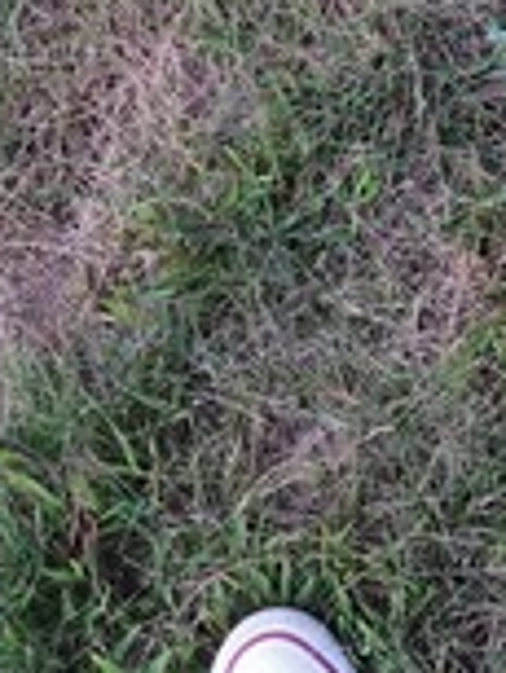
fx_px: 1830
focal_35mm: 94
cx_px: 541
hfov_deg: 15.4
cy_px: -194
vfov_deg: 19.3
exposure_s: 1/247
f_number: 2.2
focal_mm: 4.12
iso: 32
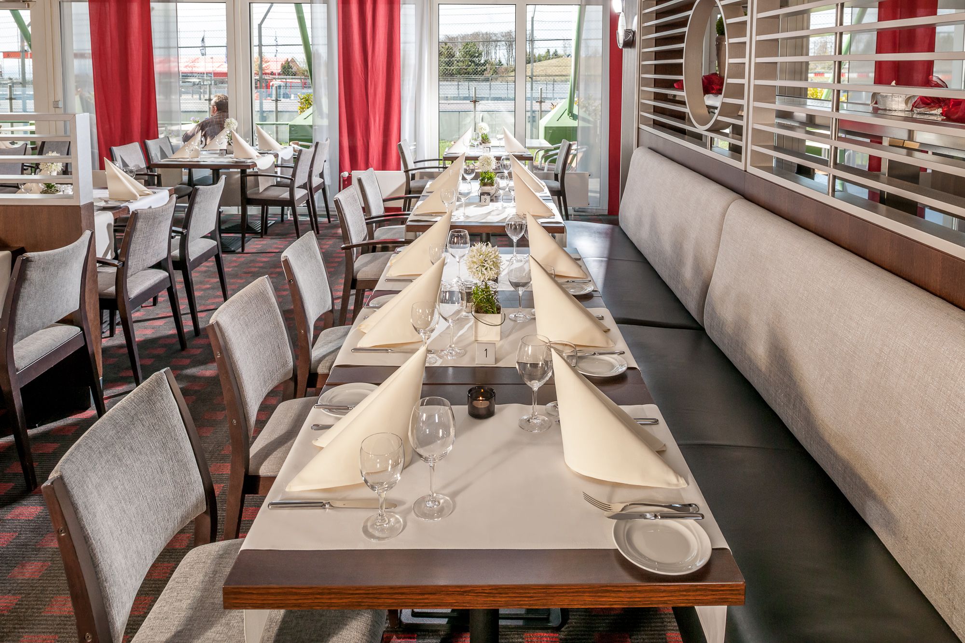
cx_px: 482
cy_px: 322
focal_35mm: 24
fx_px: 643
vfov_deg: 53.1
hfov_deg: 73.7
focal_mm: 24
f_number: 11
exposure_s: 1/160
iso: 640
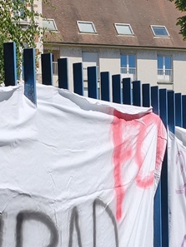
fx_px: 680
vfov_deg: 20.2
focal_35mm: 95
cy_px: 225
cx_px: 127
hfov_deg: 15.5
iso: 50
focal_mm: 6.45
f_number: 1.62
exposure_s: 1/4903
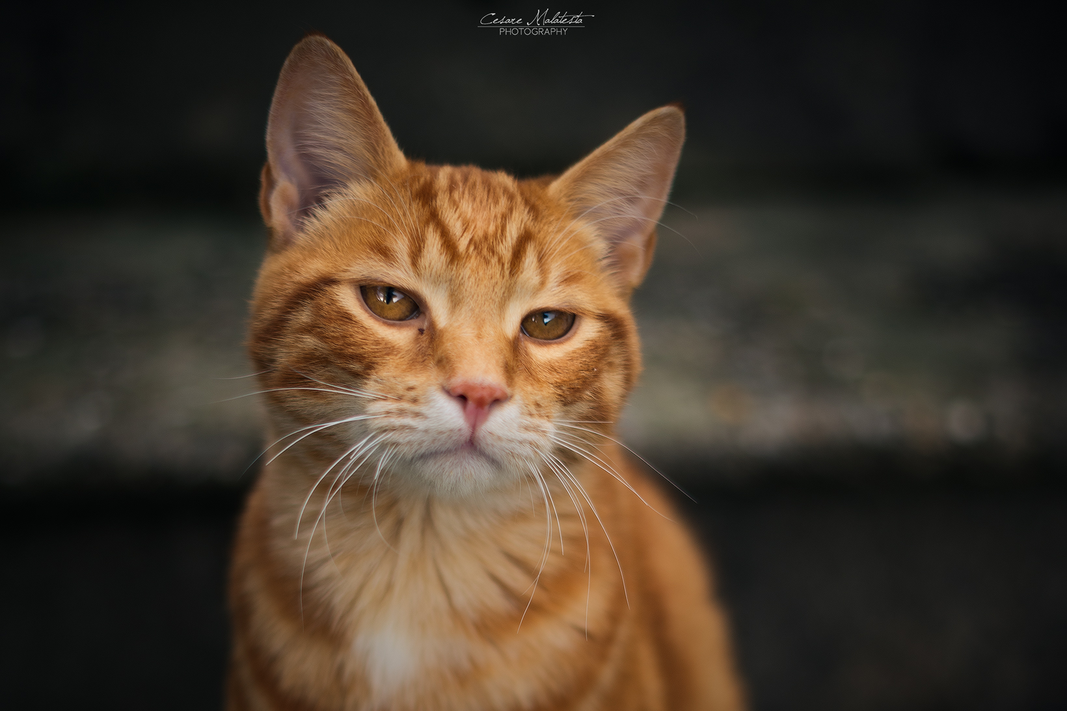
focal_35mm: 50
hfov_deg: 39.6
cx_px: 534
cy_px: 356
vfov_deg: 27.0
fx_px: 1482
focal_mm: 50
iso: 100
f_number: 1.8
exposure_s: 1/400
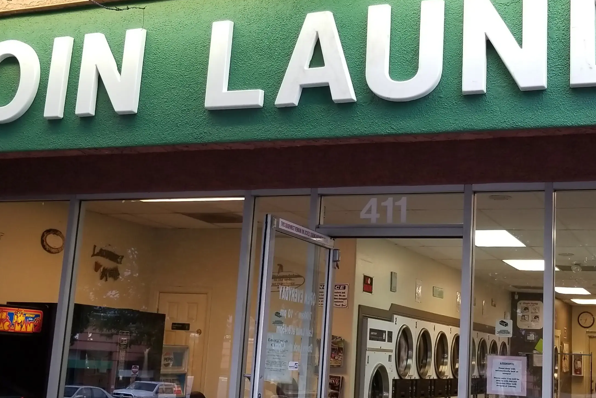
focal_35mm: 50
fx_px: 828
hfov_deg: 39.4
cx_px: 370
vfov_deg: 27.0
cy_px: 185
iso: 80
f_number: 1.7
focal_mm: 4.25
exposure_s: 1/60
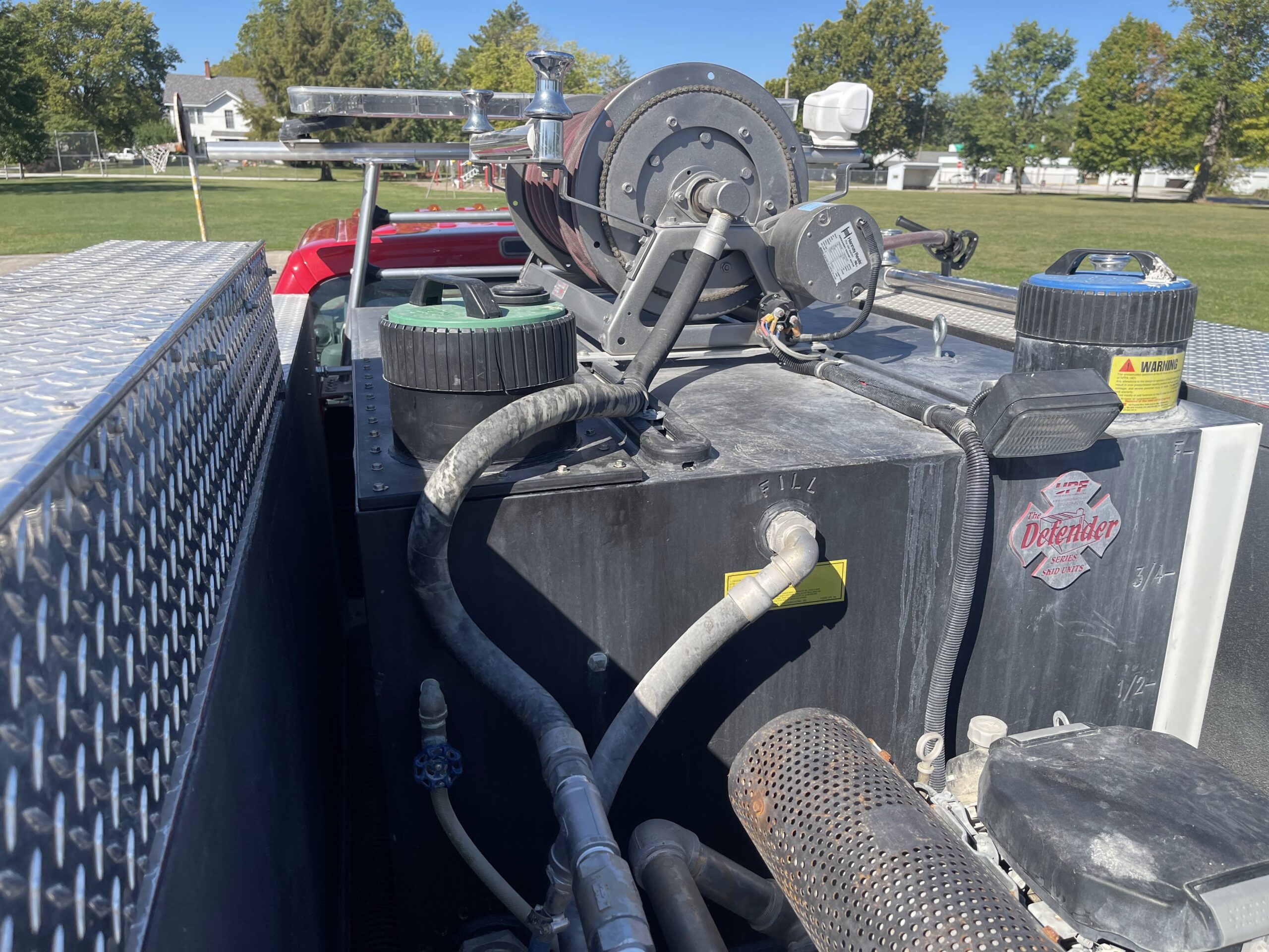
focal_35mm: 26
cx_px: 634
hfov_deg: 67.3
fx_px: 953
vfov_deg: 53.1
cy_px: 476
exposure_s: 1/1795
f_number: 1.6
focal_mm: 5.1
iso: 32
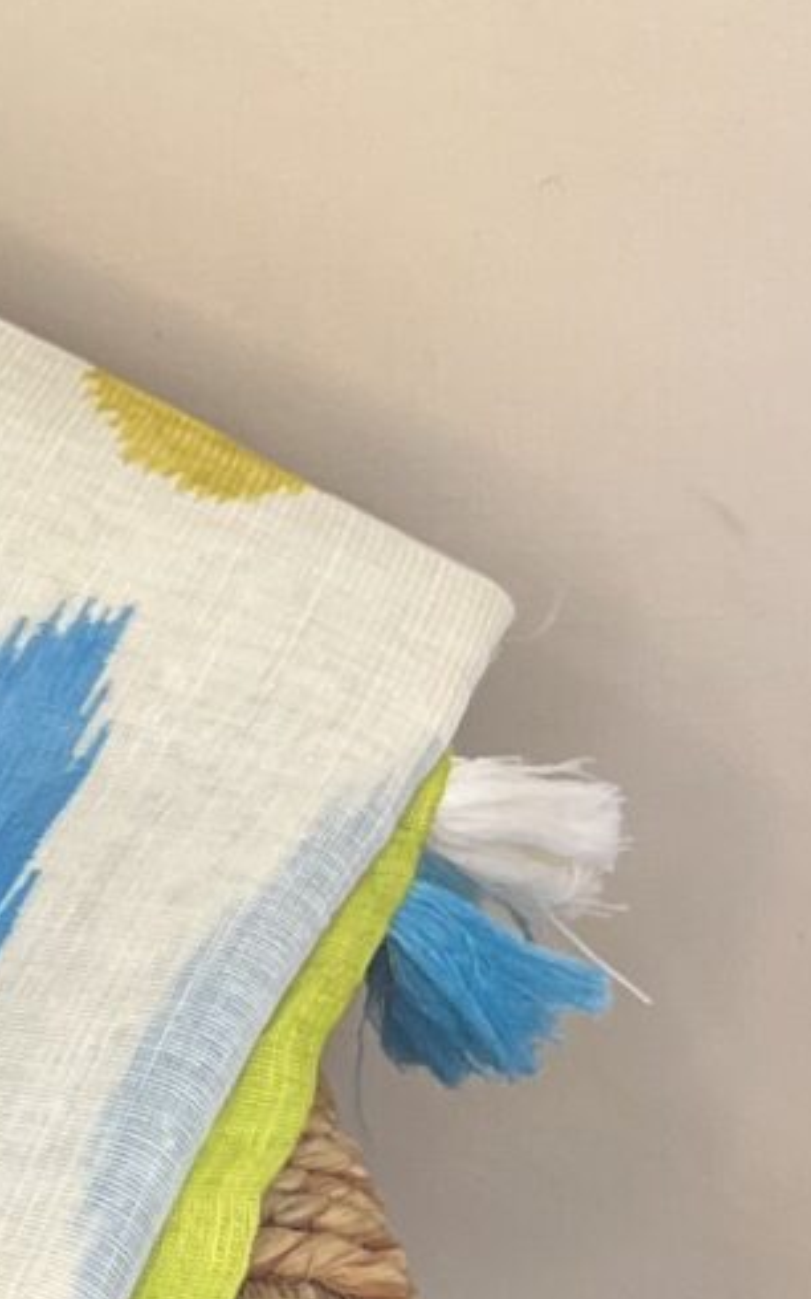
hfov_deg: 8.1
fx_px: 5095
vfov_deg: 14.5
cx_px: -1376
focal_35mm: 144
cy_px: 281
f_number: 1.5
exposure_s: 1/100
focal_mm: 5.7
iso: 80
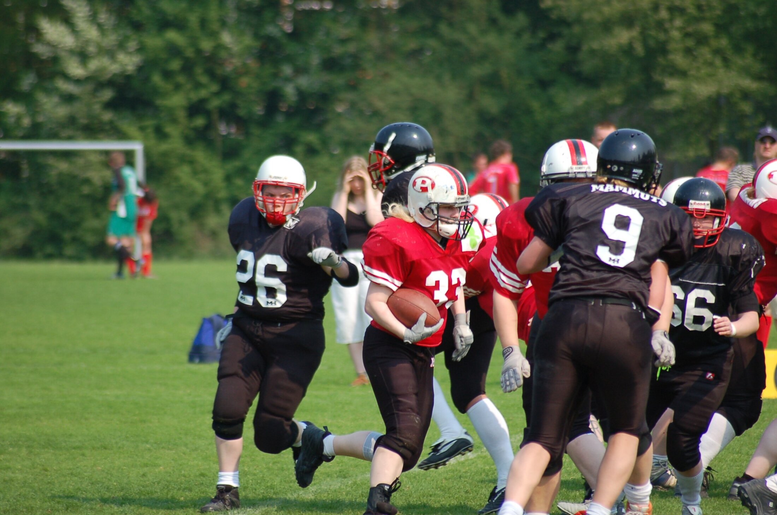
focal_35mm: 360
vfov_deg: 3.8
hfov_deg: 5.7
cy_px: 258
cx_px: 388
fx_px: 7755
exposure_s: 1/1000
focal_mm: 240
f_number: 5.3
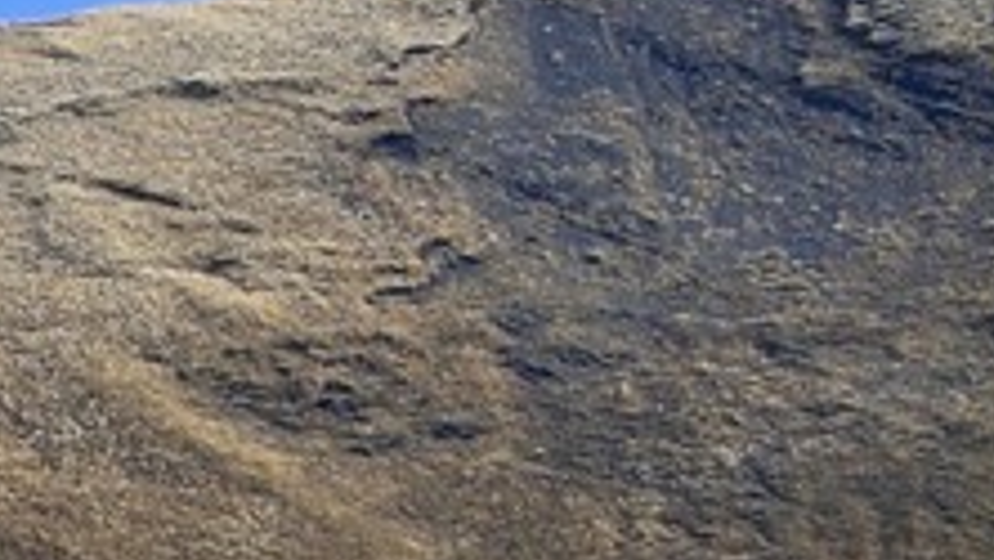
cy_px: 2106
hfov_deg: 4.6
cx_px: -2530
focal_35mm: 437
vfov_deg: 2.7
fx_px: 11521
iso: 400
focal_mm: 58
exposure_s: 1/1250
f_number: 7.1
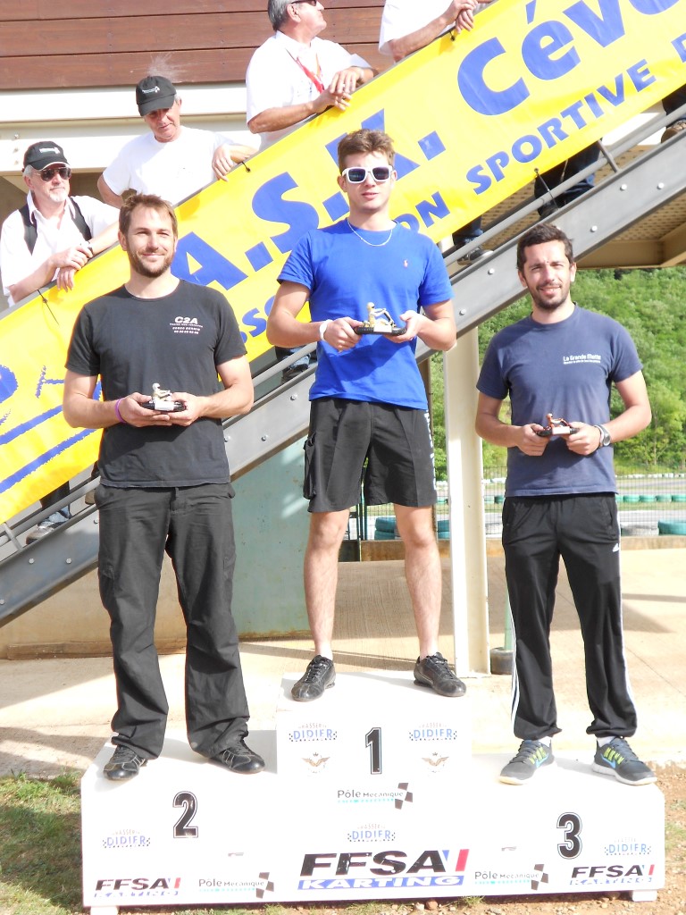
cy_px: 458
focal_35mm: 49
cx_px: 343
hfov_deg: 29.7
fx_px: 1295
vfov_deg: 38.9
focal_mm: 9
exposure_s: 1/160
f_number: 4.5
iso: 80
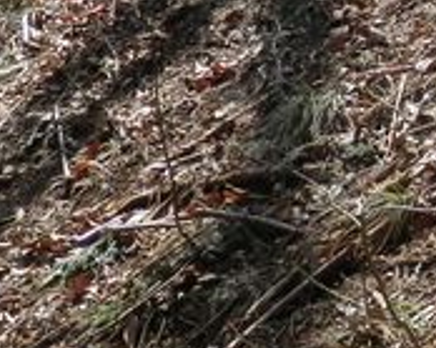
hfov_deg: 15.2
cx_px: 747
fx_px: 1444
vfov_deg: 13.0
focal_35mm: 112
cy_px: -188
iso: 80
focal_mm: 4.5
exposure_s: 1/160
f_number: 3
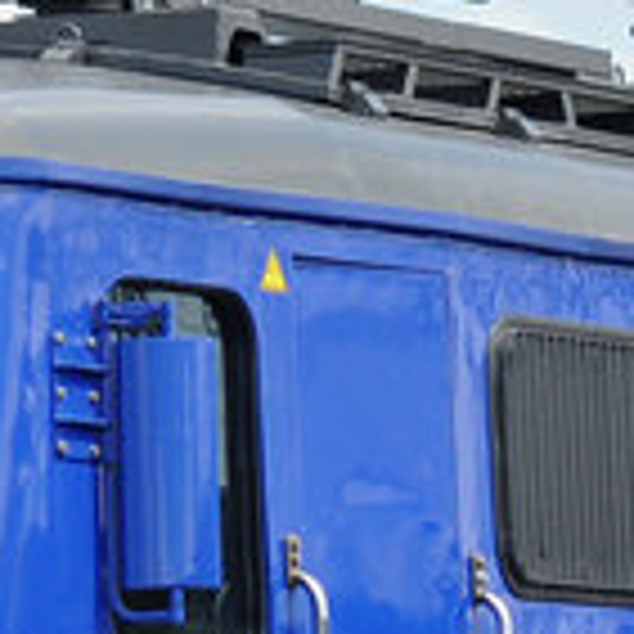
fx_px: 9449
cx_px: 238
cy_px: 731
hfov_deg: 3.8
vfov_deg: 3.8
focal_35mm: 456
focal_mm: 42
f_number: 10
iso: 400
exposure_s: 1/400
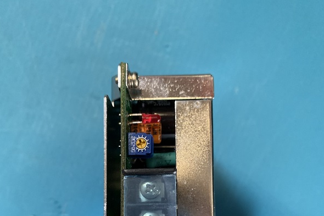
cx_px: 161
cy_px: 191
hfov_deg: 51.9
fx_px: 333
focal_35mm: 37
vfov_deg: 34.1
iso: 400
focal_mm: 4.25
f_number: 1.8
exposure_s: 1/40
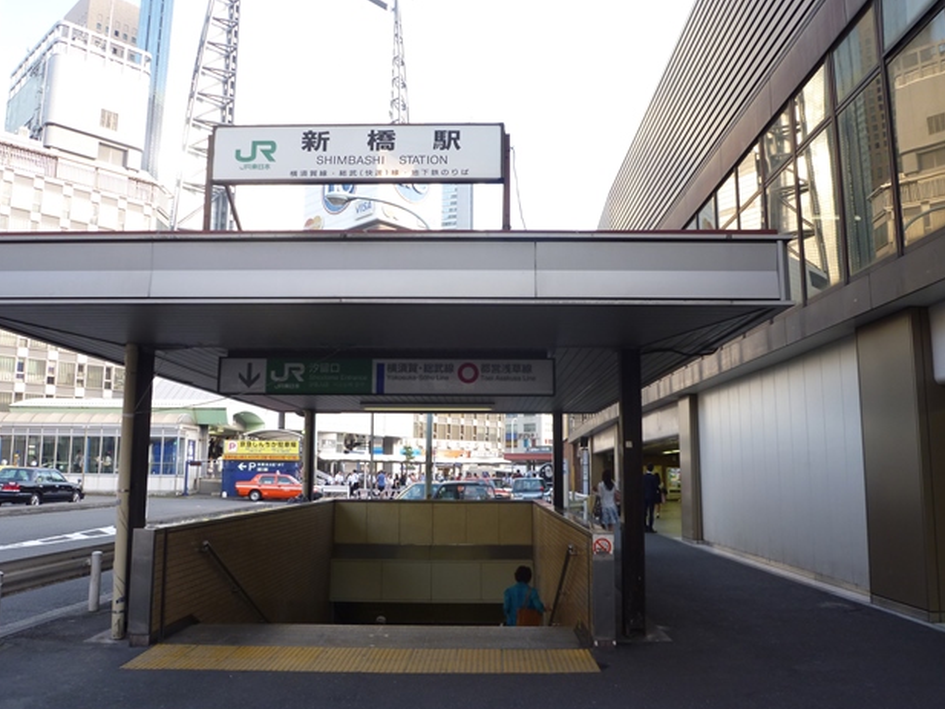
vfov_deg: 49.8
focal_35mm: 28
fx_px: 765
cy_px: 364
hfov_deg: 63.4
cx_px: 473
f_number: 2.9
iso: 80
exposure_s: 1/100
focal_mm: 4.8
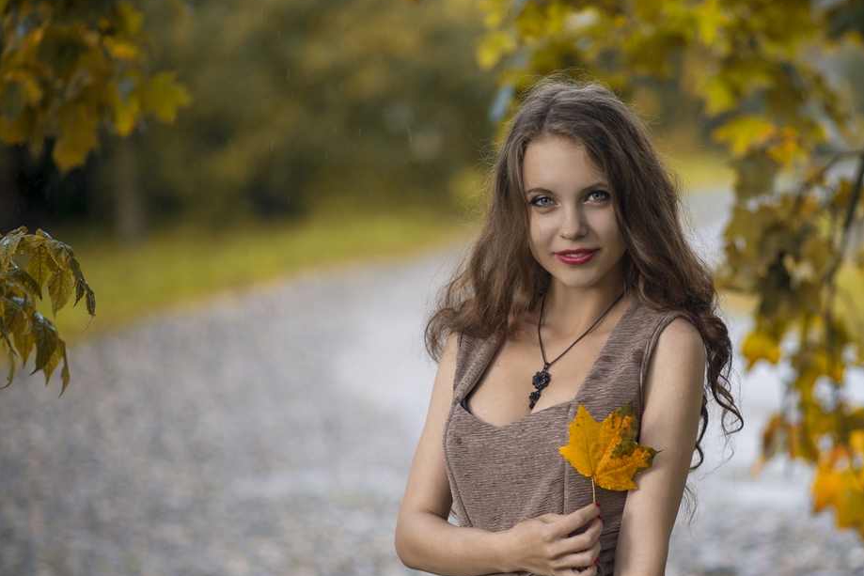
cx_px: 562
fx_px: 2664
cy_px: 287
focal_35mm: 111
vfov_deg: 12.3
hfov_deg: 18.4
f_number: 2
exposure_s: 1/320
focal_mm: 85
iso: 100
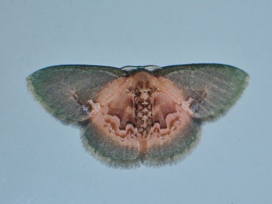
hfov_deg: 19.6
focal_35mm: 100
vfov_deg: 14.8
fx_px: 786
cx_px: 136
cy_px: 102
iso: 400
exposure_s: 1/500
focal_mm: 18
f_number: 18
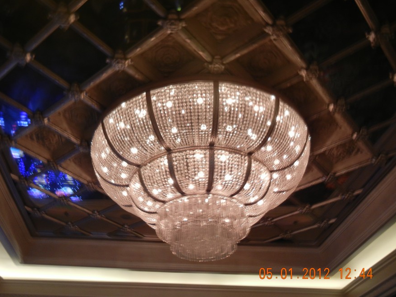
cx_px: 170
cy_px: 136
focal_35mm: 35
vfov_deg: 40.6
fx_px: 400
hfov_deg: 52.5
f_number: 3.5
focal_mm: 5.4
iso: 200
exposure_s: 1/5
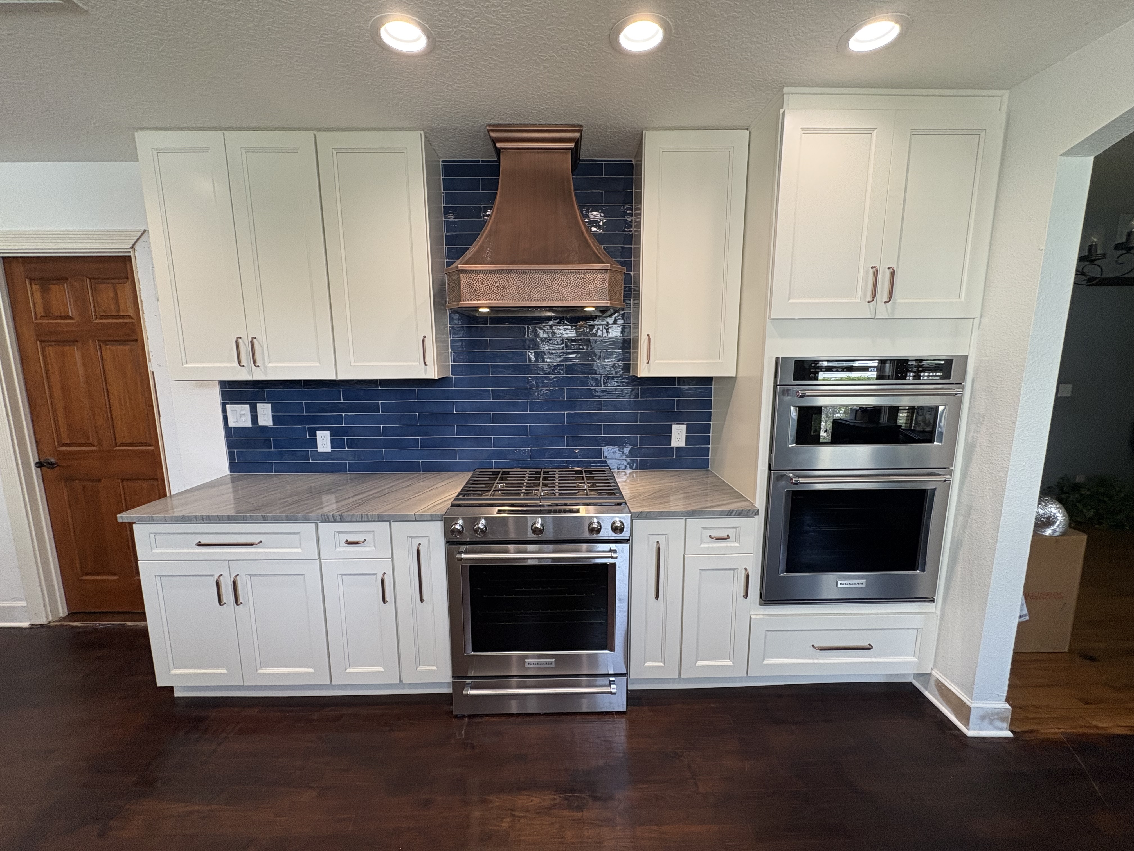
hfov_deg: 102.1
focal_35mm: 14
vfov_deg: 85.7
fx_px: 459
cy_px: 426
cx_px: 567
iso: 160
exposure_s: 1/60
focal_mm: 2.22
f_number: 2.2
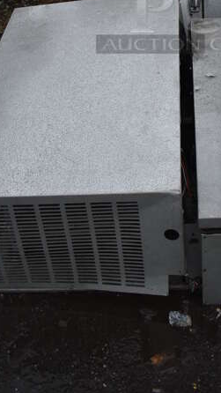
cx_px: 195
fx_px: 604
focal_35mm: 58
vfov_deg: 33.2
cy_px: 7
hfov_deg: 20.4
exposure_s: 1/250
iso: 450
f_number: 3.5
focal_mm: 18
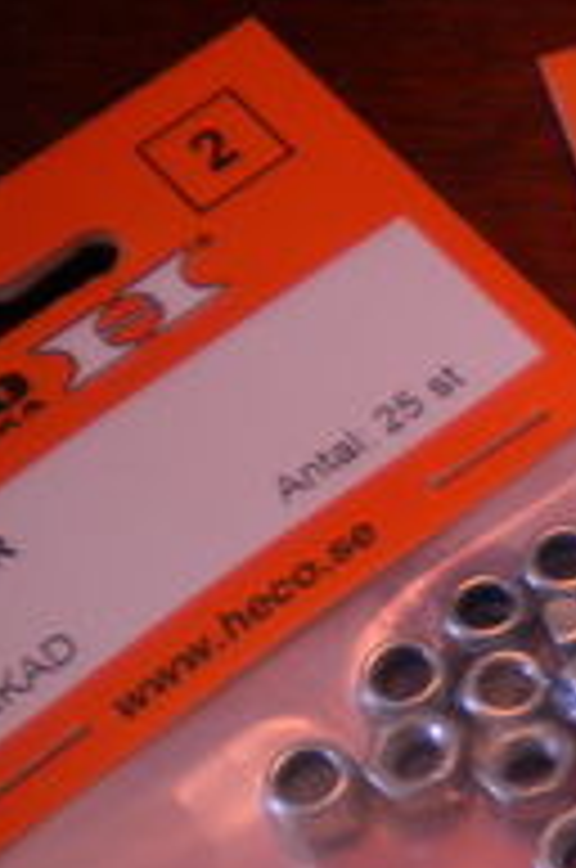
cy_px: 751
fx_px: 2914
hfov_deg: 9.9
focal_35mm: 121
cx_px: 1395
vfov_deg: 16.8
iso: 80
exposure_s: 1/12.4
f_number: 3.1
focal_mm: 6.3
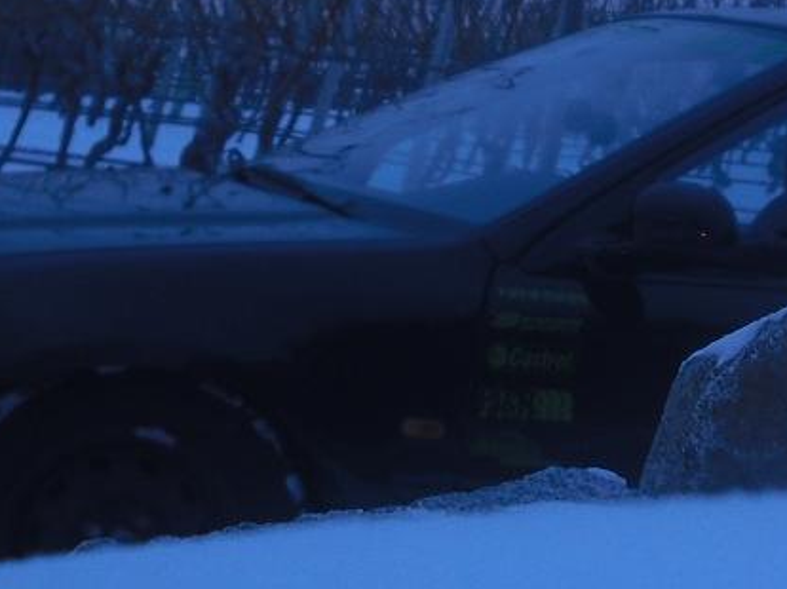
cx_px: 707
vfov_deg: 12.3
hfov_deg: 16.2
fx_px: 2727
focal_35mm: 120
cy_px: 124
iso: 64
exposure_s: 3.2
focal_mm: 6.2
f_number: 2.8
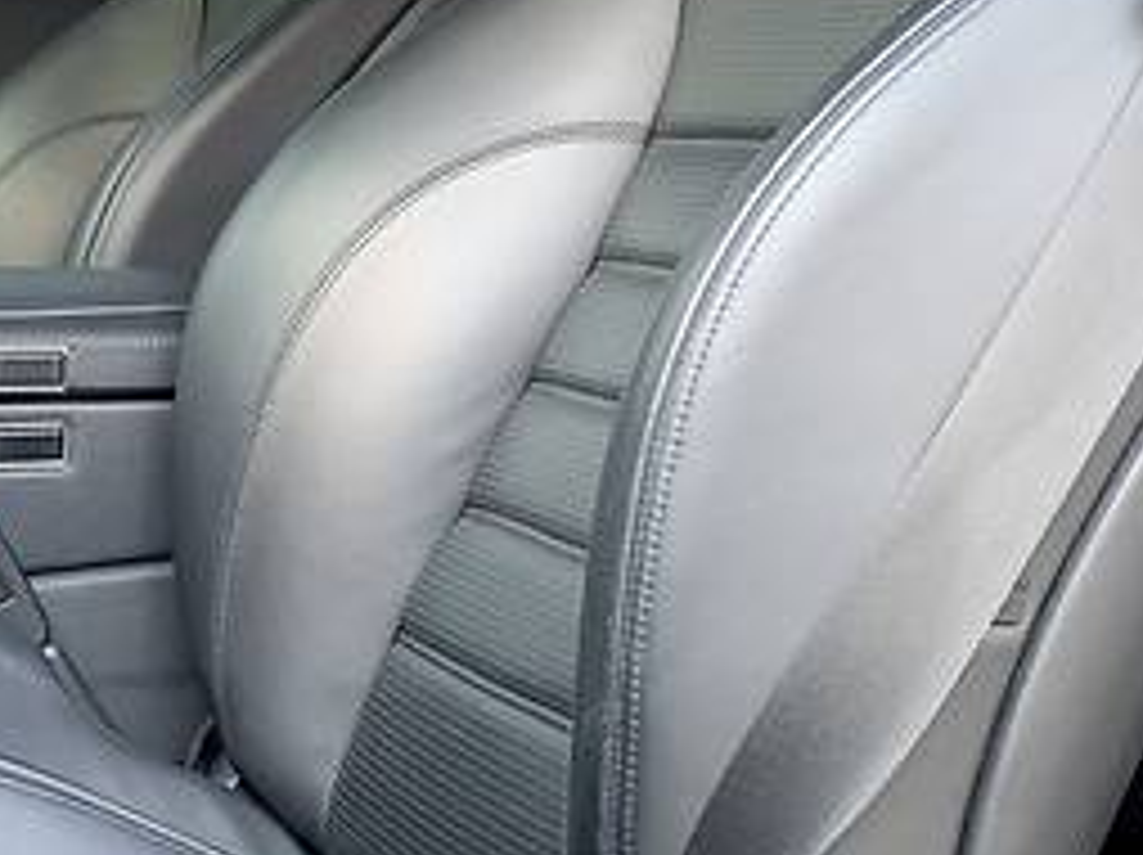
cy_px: 418
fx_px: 2705
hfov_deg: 23.4
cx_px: 171
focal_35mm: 82
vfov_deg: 18.0
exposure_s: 1/121
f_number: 1.8
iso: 80
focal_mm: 4.2
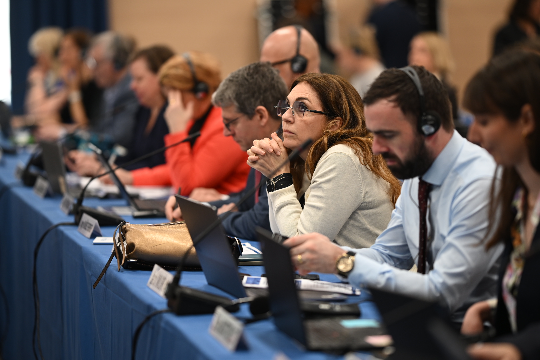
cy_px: 180
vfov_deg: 10.2
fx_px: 2025
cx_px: 270
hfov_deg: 15.2
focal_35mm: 135
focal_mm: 135
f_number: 1.8
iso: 800
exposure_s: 1/250
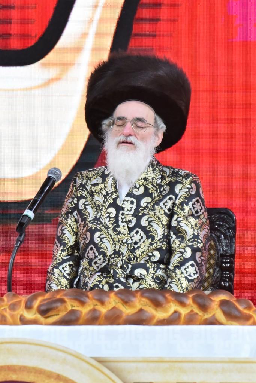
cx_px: 128
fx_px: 2132
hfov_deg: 6.9
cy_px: 192
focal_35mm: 200
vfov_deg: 10.3
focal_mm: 200
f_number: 2.8
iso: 1250
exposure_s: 1/640
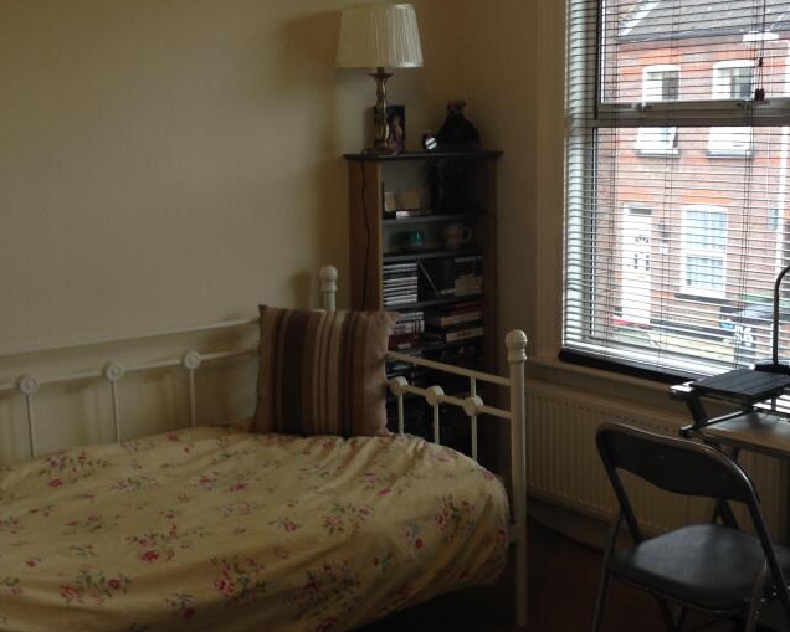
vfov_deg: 27.6
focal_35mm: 55
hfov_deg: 34.0
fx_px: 1286
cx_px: 474
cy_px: 346
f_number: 2.4
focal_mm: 4.28
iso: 50
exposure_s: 1/31
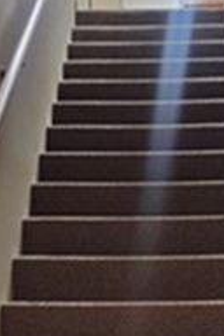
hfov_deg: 13.2
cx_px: 135
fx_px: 971
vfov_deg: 19.3
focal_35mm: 104
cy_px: 290
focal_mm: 6.7
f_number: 1.8
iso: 320
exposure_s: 1/40
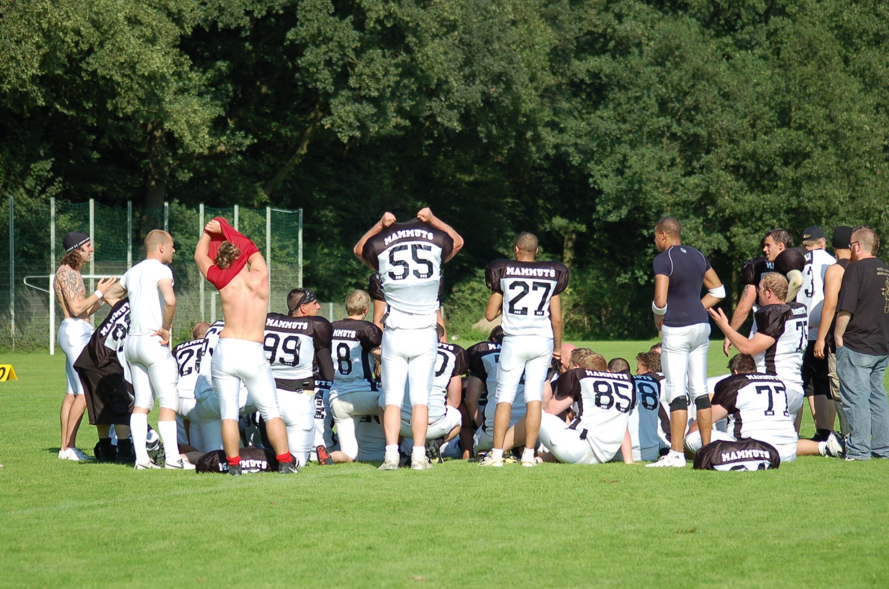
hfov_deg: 13.7
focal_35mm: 150
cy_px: 294
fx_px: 3697
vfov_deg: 9.1
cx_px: 444
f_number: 4.5
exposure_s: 1/1000
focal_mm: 100
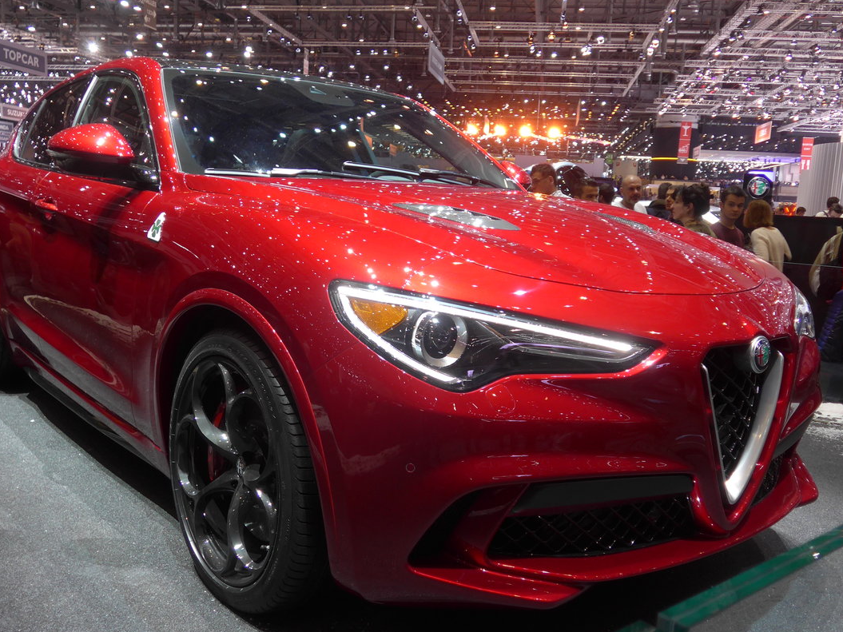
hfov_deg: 55.3
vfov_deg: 42.9
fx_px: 804
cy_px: 344
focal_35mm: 33
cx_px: 400
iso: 160
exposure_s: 1/60
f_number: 2
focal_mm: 6
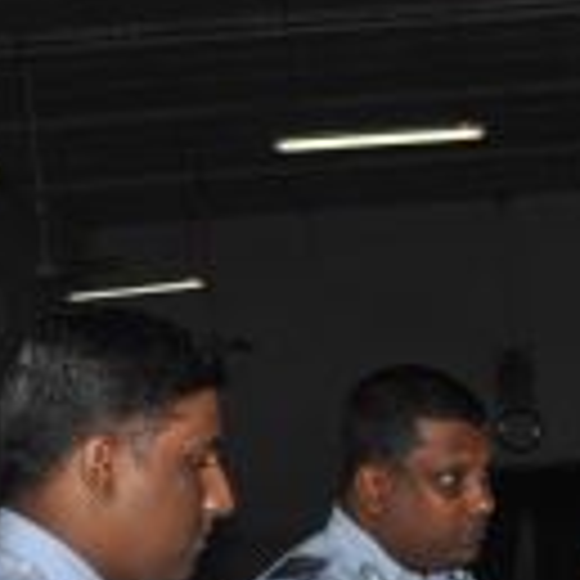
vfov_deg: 12.8
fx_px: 2464
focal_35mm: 130
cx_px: 701
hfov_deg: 13.1
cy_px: 827
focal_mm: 22
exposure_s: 1/125
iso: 200
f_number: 7.1
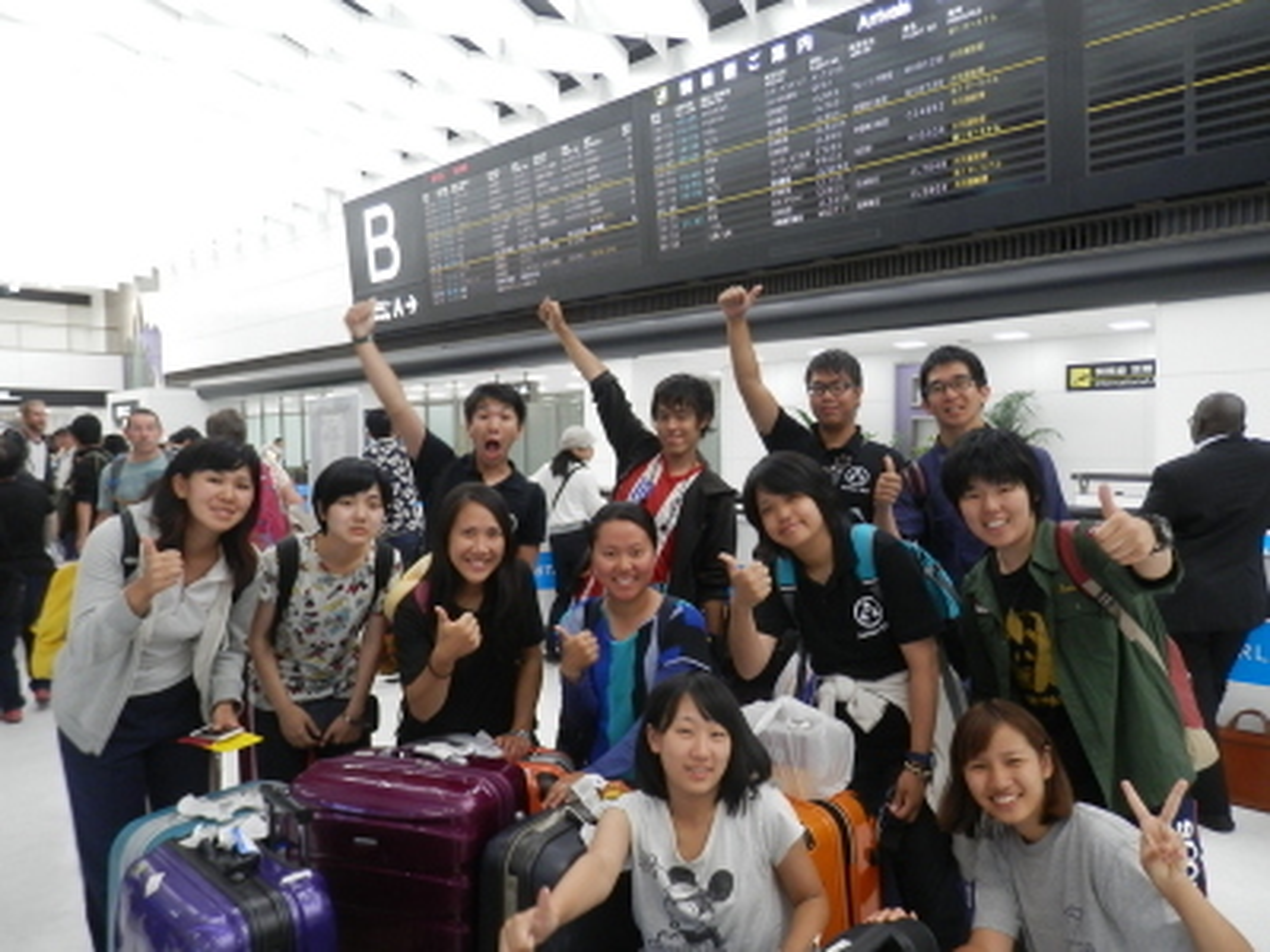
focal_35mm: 25
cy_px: 476
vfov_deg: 54.9
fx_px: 917
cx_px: 635
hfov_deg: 69.4
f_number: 3
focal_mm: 4.5
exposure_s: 1/20
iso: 200
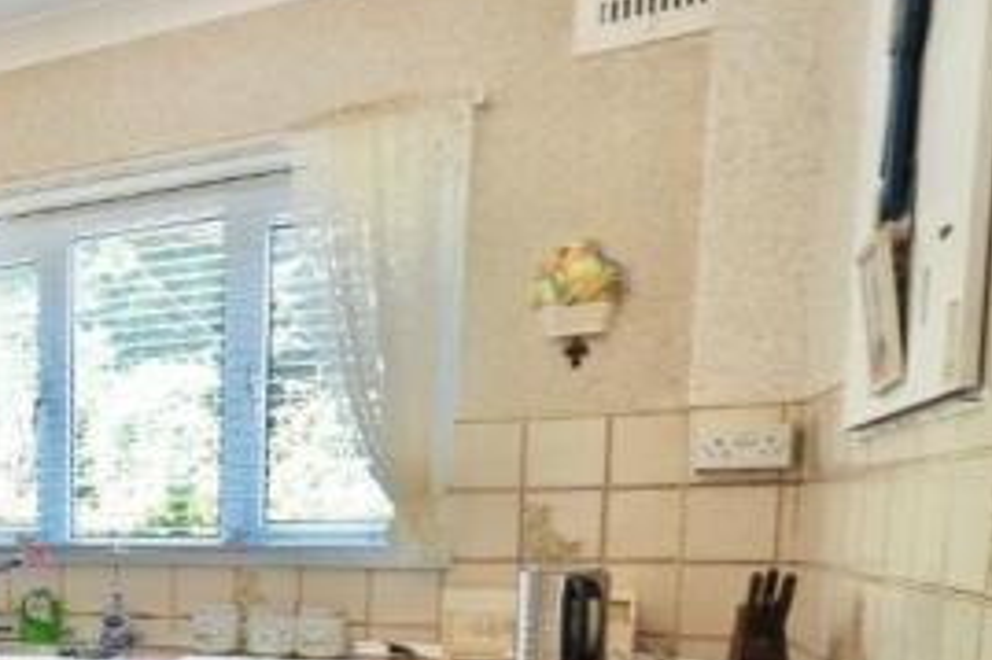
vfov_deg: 31.1
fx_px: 1108
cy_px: 640
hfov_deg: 38.5
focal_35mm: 40
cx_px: -138
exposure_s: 1/60
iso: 200
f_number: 4
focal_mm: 11
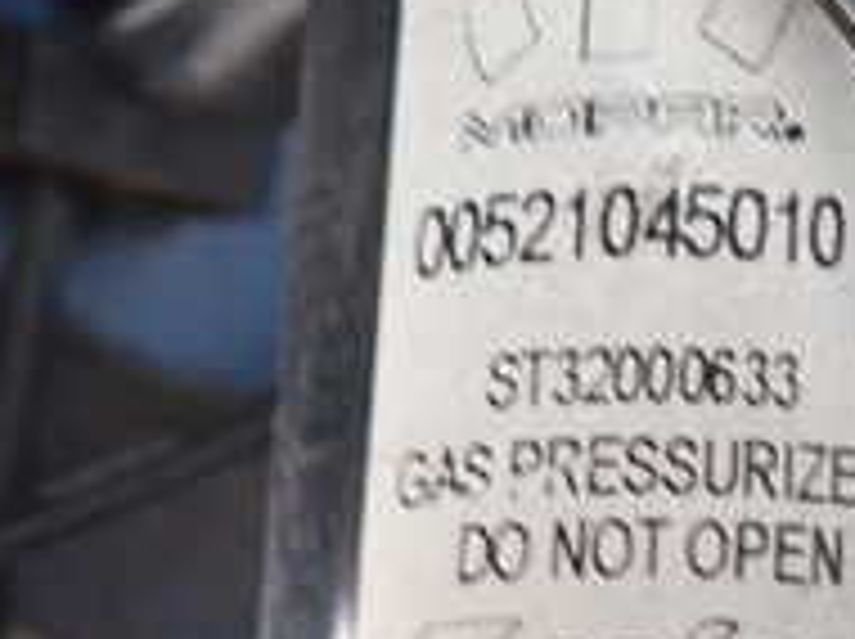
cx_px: 864
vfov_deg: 18.5
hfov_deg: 23.6
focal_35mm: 79
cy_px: 482
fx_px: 1949
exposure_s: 1/30
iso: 400
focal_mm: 4.5
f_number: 2
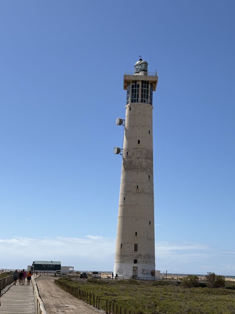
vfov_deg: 30.2
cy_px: 190
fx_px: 579
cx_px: 140
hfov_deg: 22.9
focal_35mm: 64
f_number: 1.6
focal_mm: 5.96
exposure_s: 1/4630
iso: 25
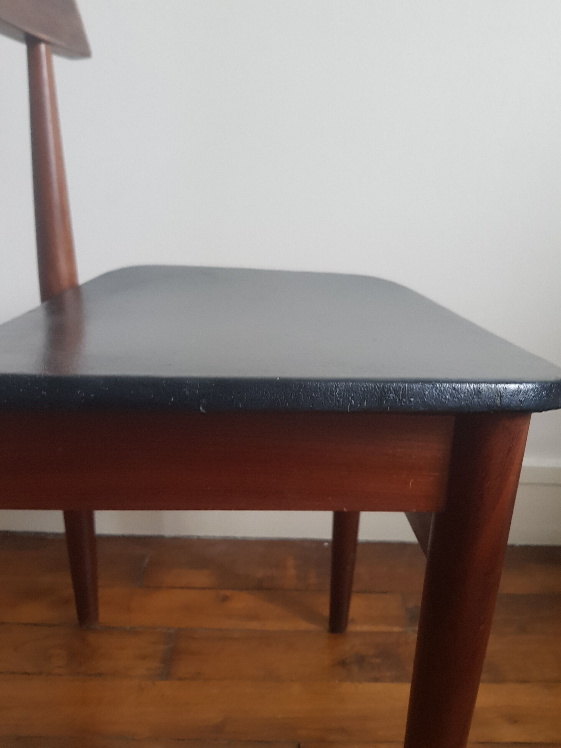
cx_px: 280
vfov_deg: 67.3
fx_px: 562
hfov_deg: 53.1
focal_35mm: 26
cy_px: 374
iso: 200
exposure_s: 1/17
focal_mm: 4.2
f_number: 1.7
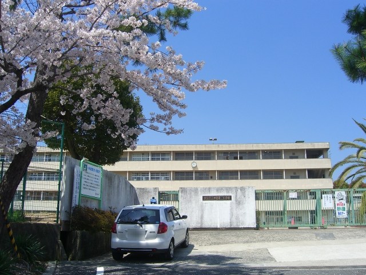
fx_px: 402
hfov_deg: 49.0
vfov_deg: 37.7
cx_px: 183
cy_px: 138
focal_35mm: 38
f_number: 8
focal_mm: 7.9
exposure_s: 1/200
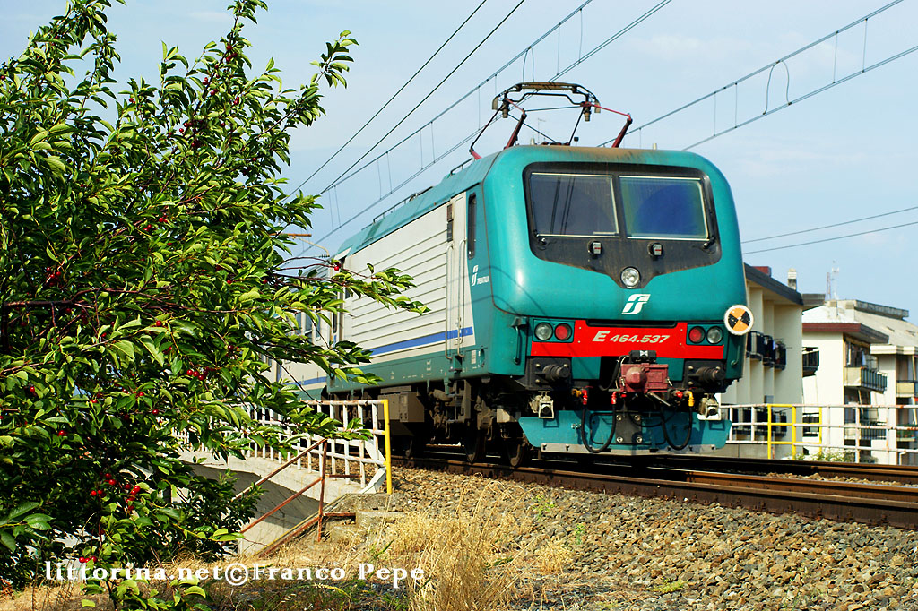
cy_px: 306
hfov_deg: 24.6
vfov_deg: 16.5
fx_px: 2103
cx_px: 459
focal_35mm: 82
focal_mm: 55
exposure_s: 1/500
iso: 200
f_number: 7.1
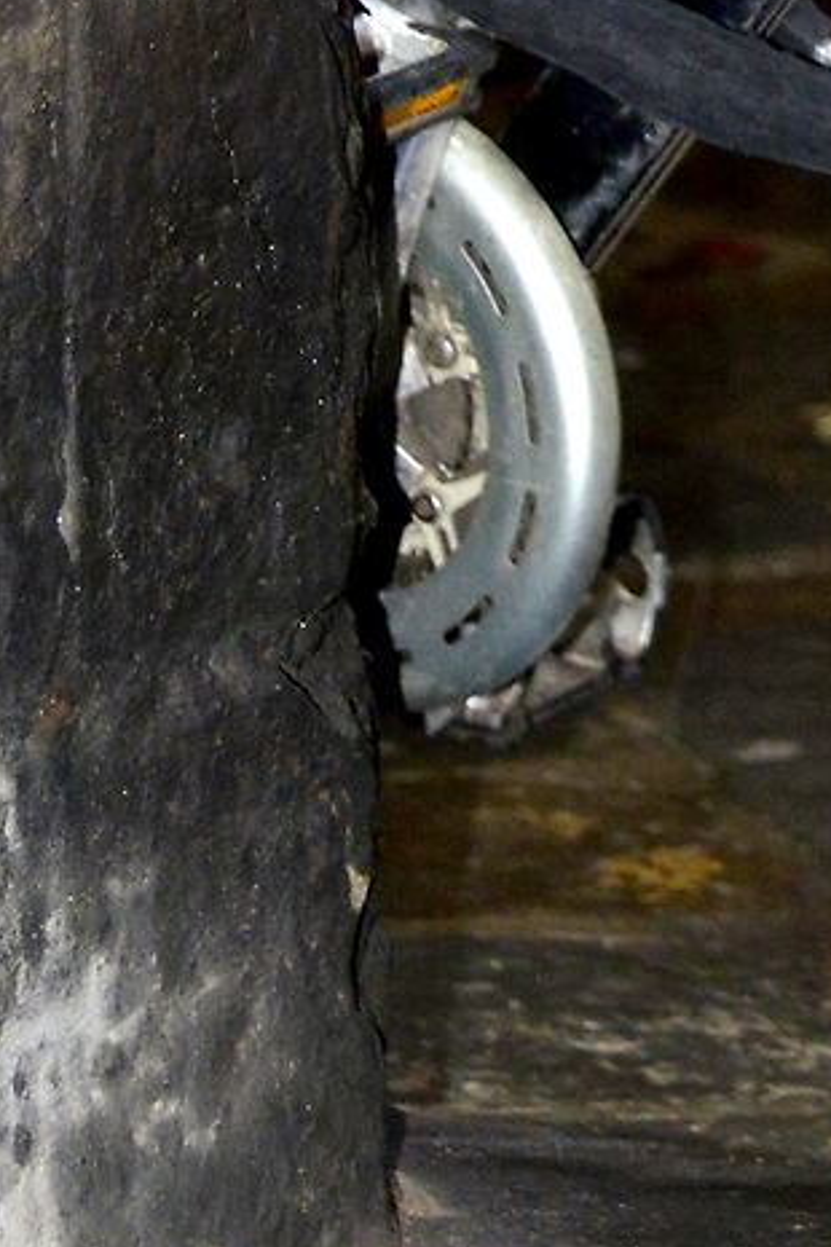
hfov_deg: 5.2
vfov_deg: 7.7
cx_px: 1587
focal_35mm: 258
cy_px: -1043
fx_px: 8933
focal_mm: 50
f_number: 4
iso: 1600
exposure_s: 1/250
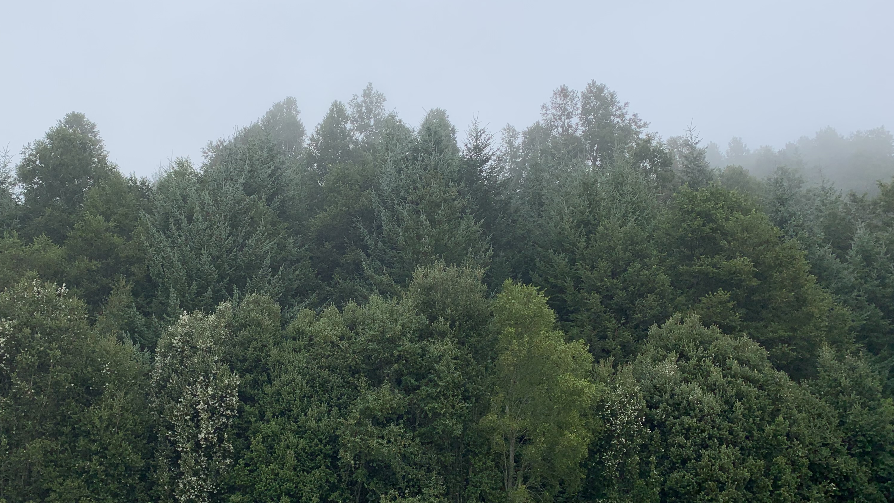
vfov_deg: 31.1
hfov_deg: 52.1
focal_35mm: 38
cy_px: 299
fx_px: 901
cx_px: 324
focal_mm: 4.25
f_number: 1.8
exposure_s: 1/612
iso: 25
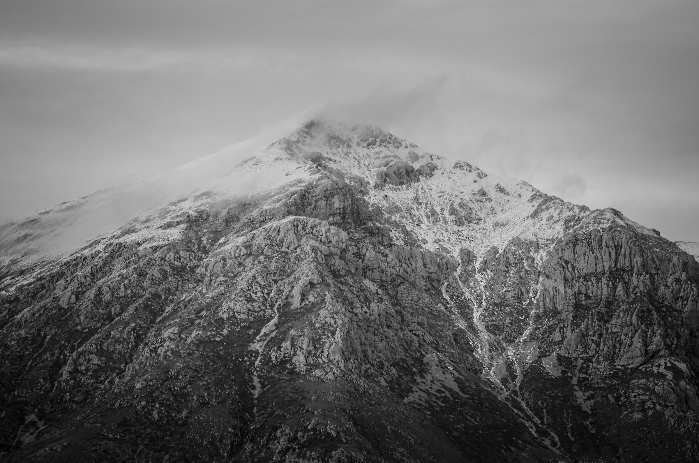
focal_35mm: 270
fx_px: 5231
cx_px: 350
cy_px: 232
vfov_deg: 5.1
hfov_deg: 7.6
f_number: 11
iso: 125
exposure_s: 1/30
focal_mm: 180
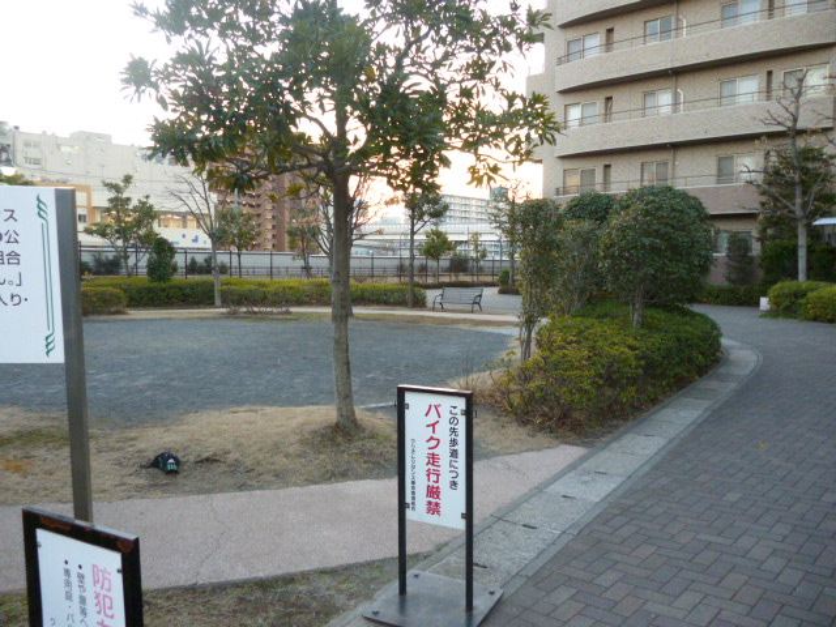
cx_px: 418
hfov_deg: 63.4
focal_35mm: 28
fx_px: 676
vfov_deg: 49.7
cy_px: 314
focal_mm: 5
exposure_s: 1/60
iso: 400
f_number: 3.1
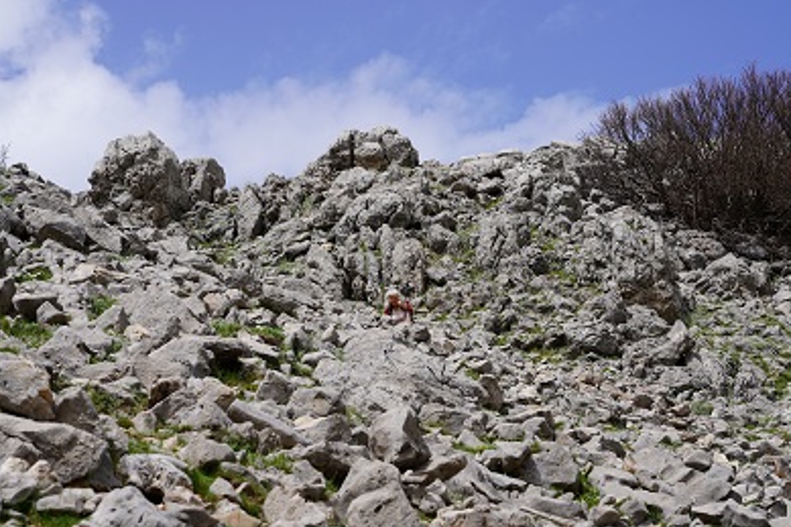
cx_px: 405
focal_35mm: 108
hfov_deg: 18.9
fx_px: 2372
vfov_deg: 12.7
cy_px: 260
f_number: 9
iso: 100
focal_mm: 105
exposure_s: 1/250
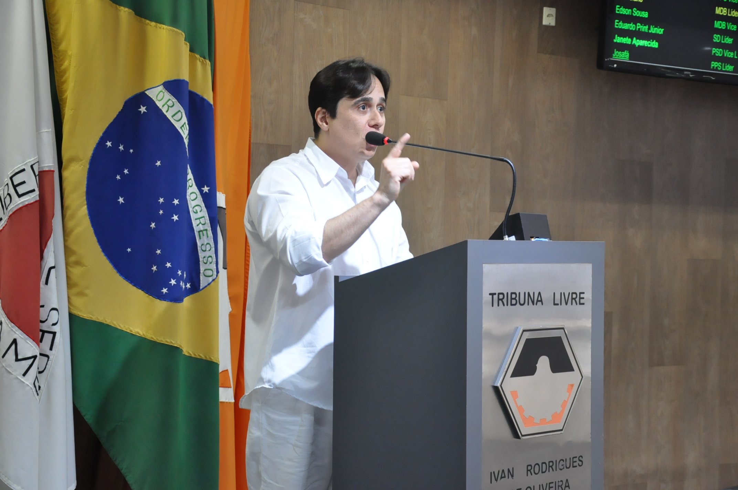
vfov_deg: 22.6
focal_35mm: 60
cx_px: 369
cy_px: 245
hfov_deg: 33.4
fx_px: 1228
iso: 2000
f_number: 5
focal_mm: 40
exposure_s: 1/100
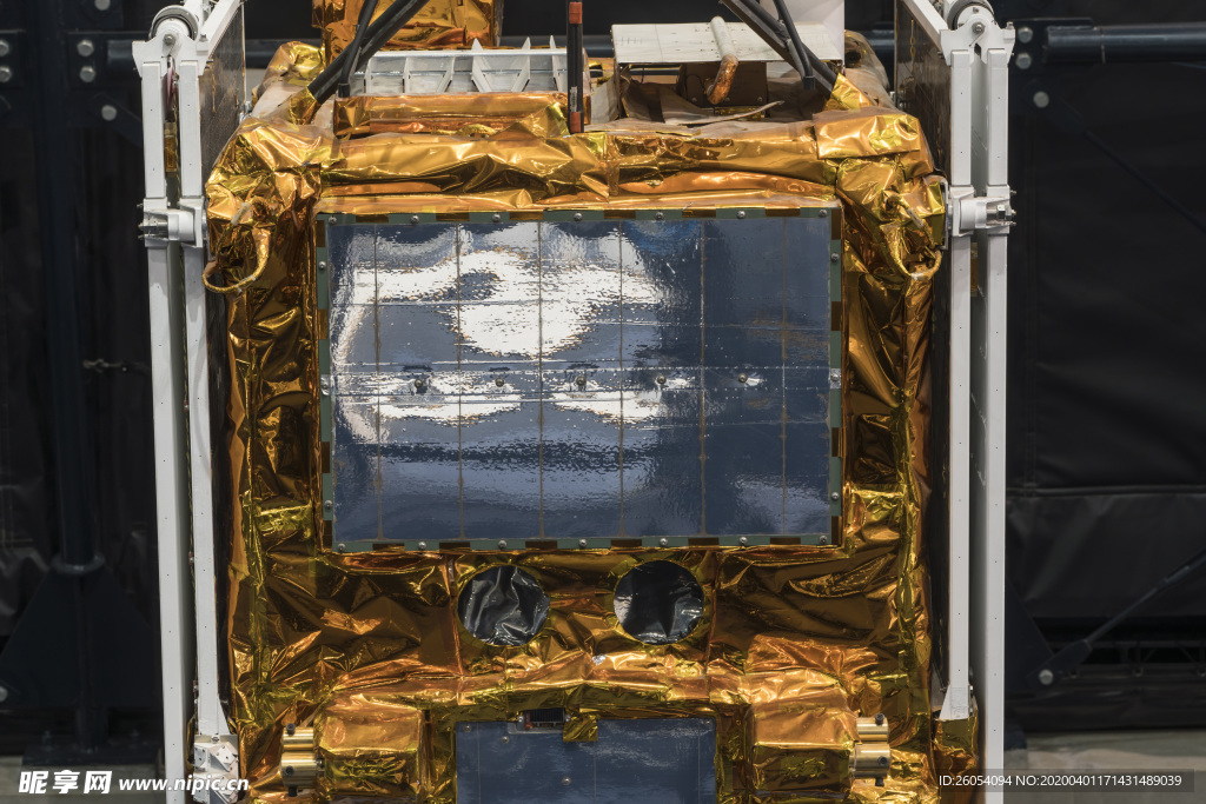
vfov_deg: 10.9
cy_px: 402
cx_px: 603
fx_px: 4221
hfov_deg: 16.3
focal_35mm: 126
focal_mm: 126
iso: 250
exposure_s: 1.3
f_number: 13
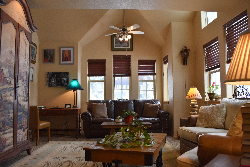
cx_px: 125
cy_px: 84
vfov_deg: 43.6
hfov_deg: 61.9
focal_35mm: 30
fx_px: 208
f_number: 6.3
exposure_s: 1/160
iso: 800
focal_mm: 20
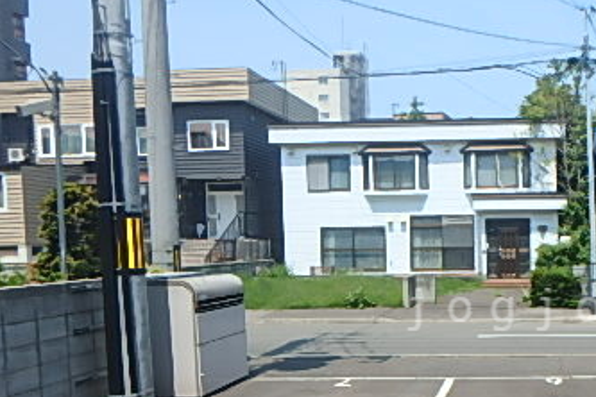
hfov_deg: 42.7
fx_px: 695
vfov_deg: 31.2
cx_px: 530
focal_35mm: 42
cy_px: 309
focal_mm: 3.7
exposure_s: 1/1000
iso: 125
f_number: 3.5
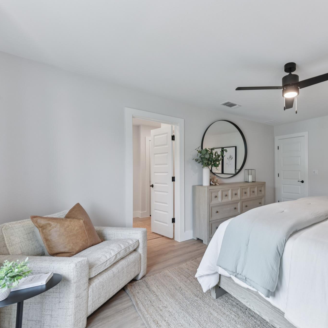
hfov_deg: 75.3
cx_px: 243
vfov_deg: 80.7
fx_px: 193
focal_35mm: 18
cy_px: 164
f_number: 8
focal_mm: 14
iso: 100
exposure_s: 1/10
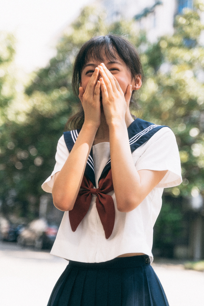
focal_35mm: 64
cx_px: 102
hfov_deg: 21.2
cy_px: 153
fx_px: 544
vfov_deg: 31.4
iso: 100
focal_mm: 64
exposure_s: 1/320
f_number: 2.8
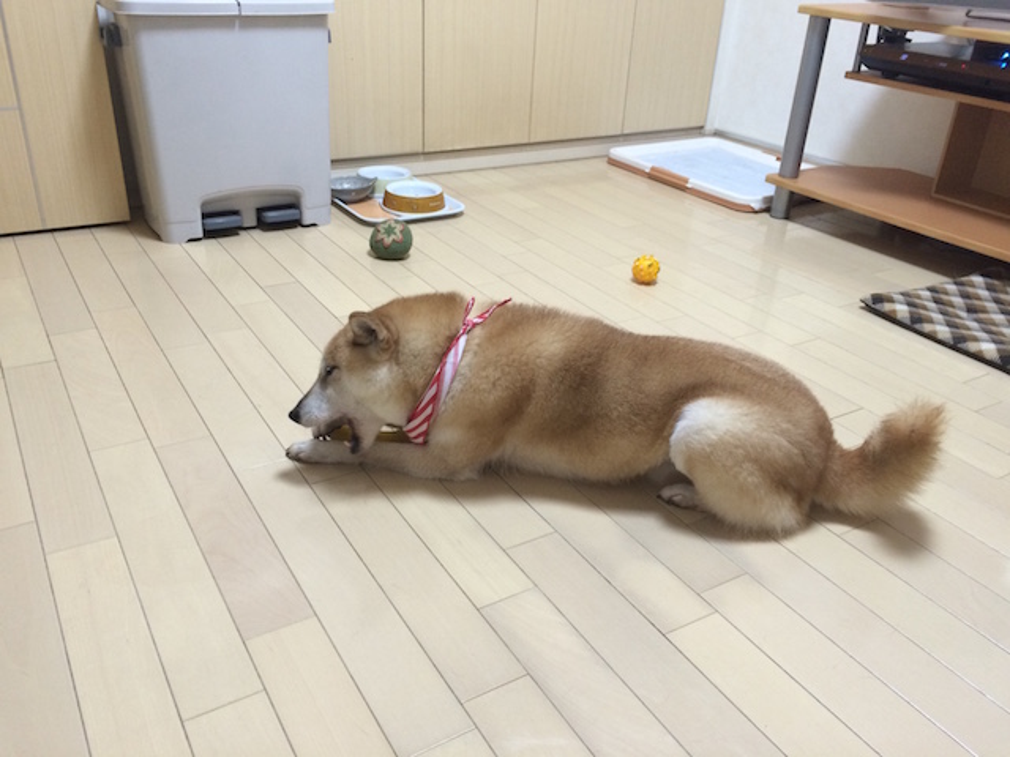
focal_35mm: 29
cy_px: 378
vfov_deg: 48.2
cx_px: 505
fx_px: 846
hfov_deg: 61.7
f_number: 2.2
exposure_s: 1/30
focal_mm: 4.15
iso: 125
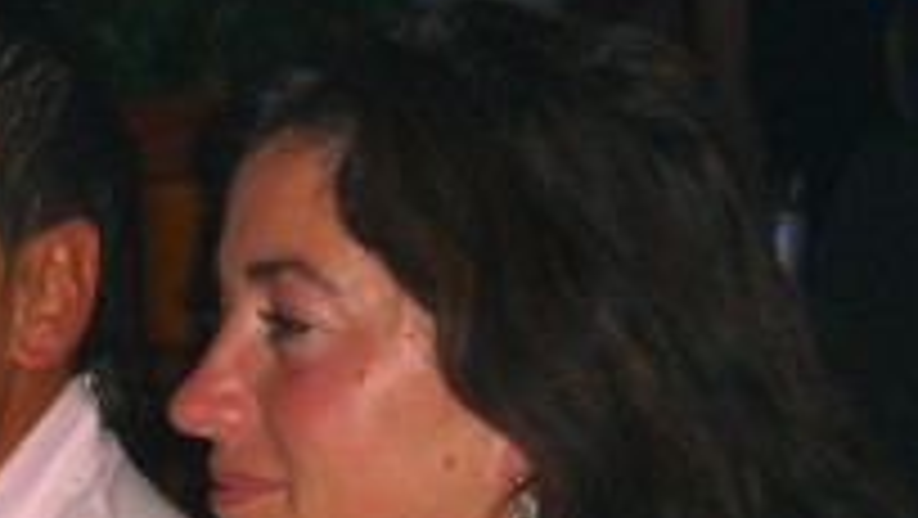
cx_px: 58
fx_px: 2971
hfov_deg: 17.3
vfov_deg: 9.8
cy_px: 590
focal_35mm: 122
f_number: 2.8
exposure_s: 1/60
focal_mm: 7.9
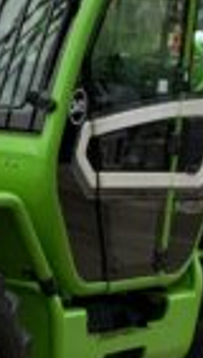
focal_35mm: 143
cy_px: 277
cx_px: -76
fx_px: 1359
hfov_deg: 8.4
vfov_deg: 14.9
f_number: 1.8
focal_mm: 3
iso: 64
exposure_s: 1/121
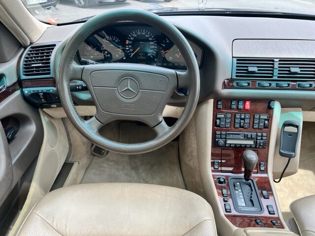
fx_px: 237
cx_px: 158
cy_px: 118
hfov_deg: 67.3
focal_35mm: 26
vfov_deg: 53.1
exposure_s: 1/268
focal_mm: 5.7
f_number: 1.5
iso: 50
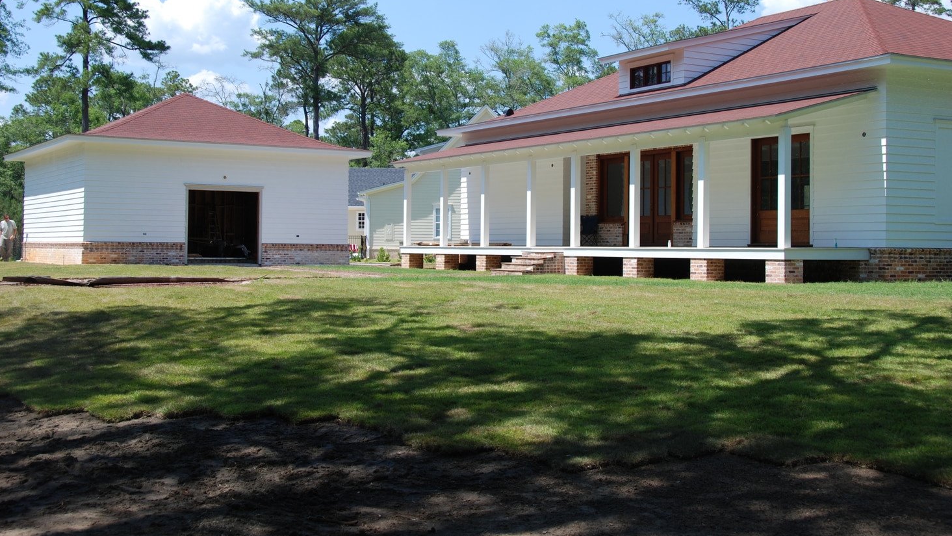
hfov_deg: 44.1
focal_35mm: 47
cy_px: 215
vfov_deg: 25.6
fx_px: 1175
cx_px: 481
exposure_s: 1/200
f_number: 7.1
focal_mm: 29
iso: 100
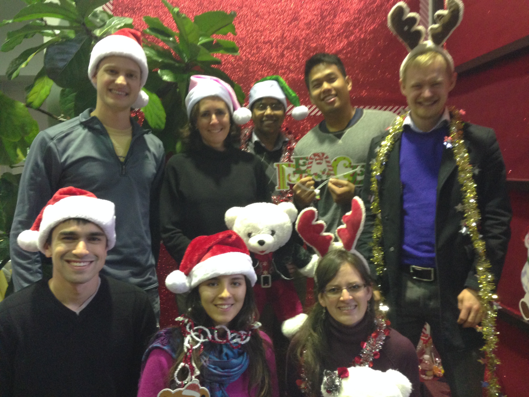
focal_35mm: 33
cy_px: 198
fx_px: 504
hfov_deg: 55.4
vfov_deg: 42.9
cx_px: 264
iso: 250
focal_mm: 4.12
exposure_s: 1/20
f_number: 2.4
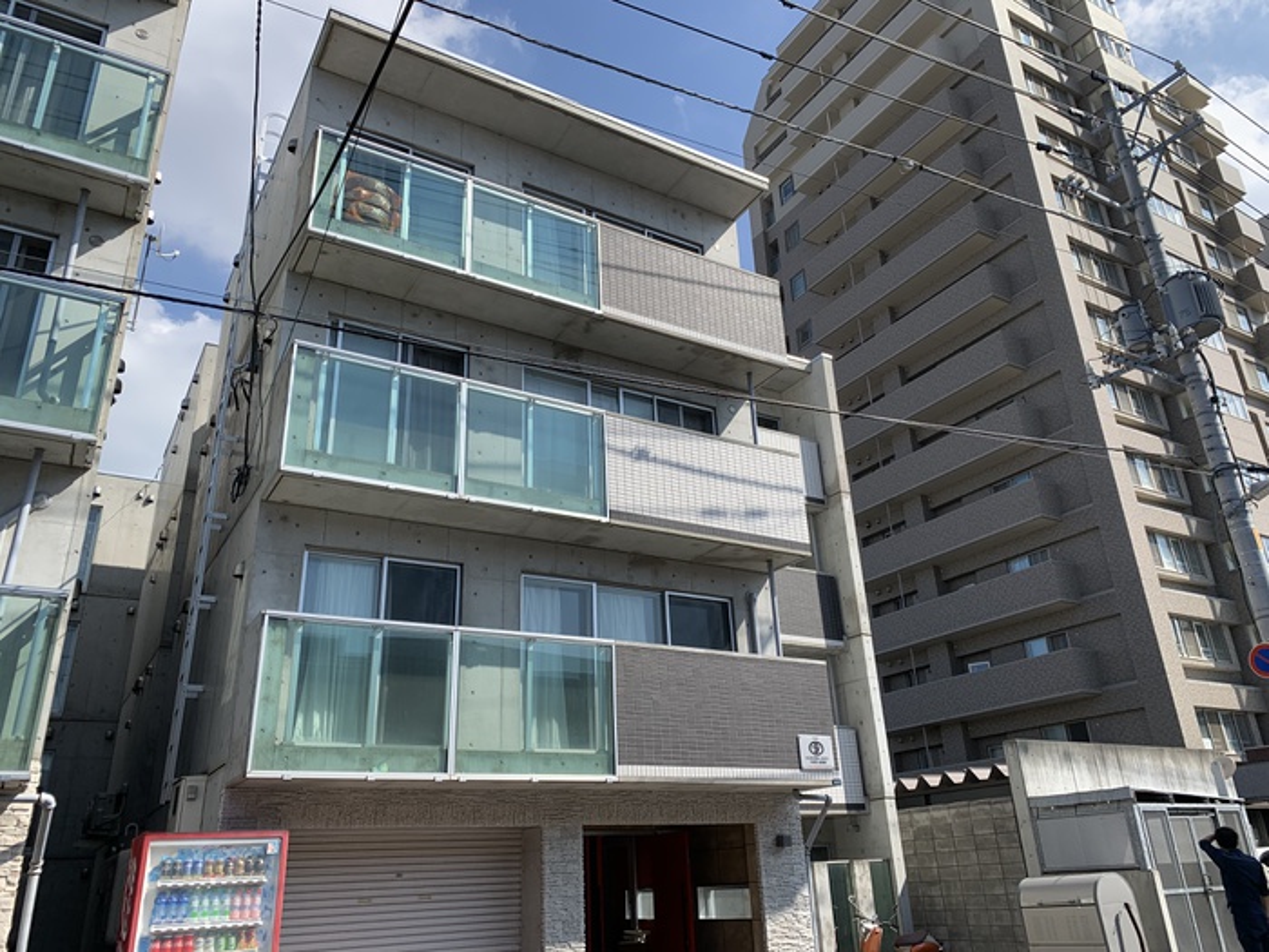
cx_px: 634
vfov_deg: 53.1
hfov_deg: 67.3
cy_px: 476
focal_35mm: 26
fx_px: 953
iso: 25
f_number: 1.8
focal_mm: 4.25
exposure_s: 1/1812
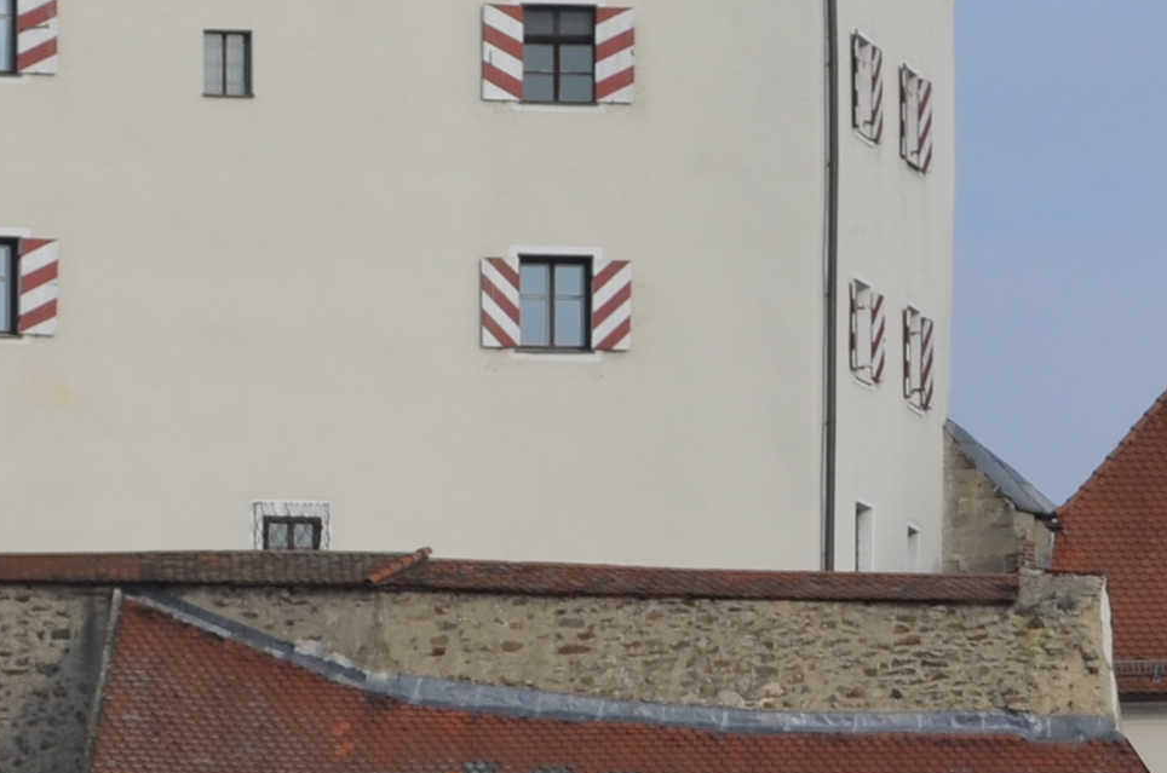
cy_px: 888
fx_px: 11908
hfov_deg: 5.6
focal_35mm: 368
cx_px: 1478
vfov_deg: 3.7
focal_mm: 48
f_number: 8
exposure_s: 1/320
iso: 100
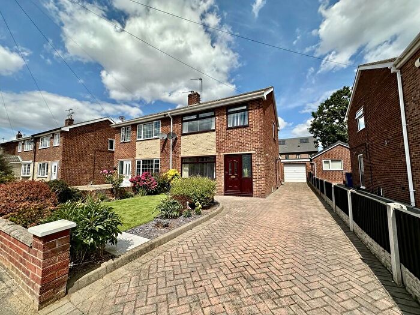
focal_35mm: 14
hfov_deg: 102.1
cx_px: 210
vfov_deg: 85.7
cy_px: 158
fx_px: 170
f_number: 2.2
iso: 50
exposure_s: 1/2257
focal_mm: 2.22
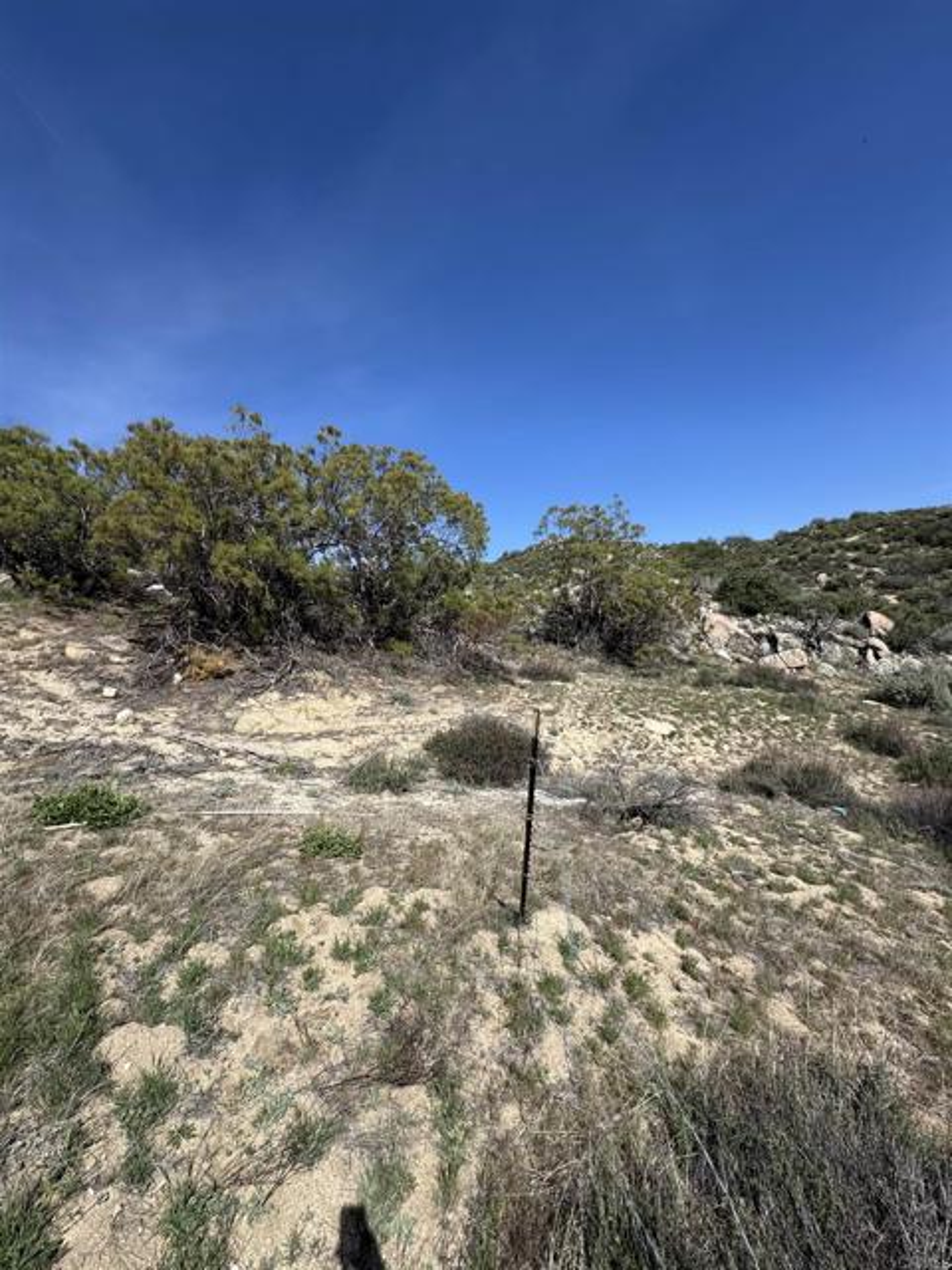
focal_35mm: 14
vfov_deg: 102.1
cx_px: 476
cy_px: 635
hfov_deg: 85.7
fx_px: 513
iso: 50
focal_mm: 2.22
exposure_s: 1/2083
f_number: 2.2
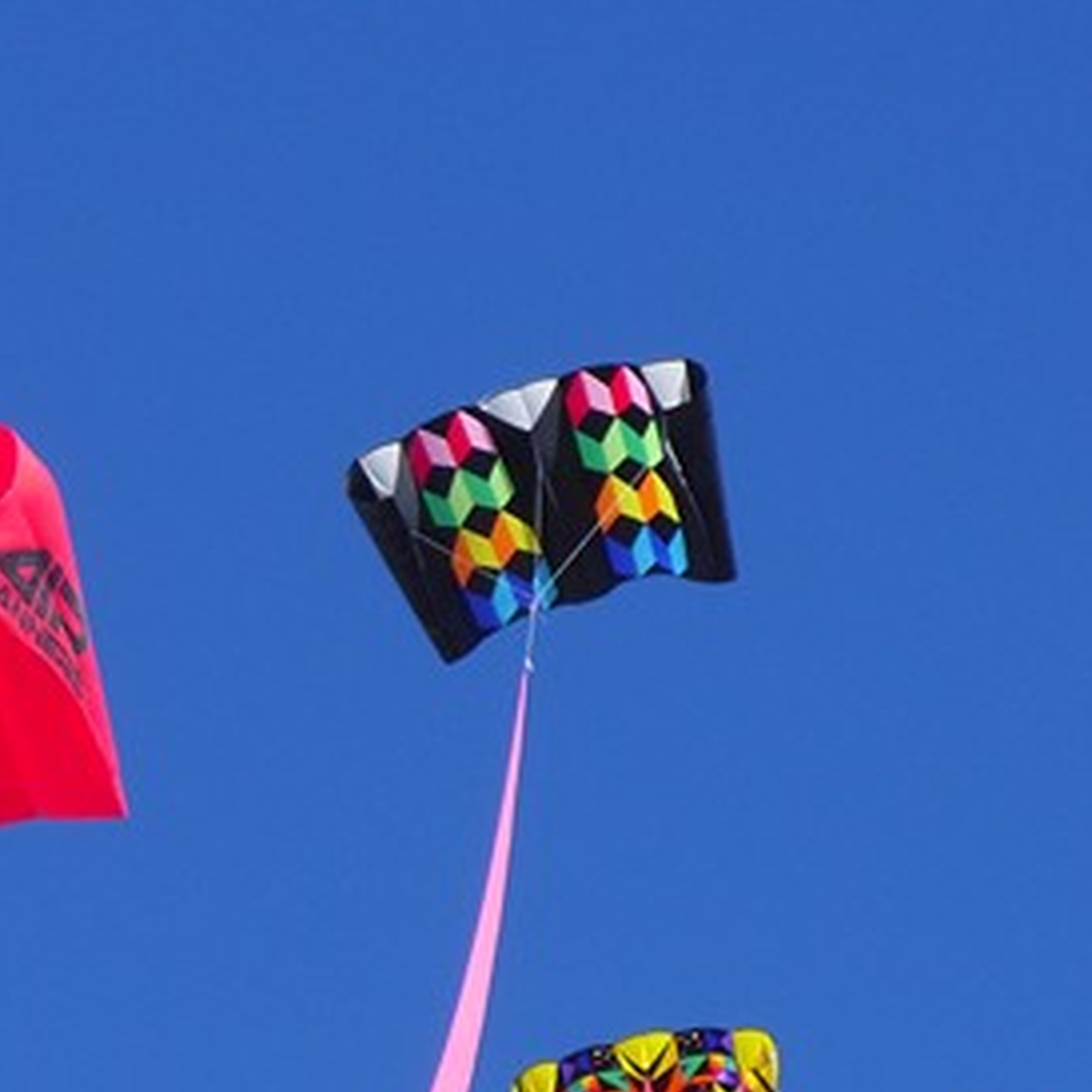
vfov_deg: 6.3
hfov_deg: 6.3
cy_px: 809
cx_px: -74
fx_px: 9851
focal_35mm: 276
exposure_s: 1/412
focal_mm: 21.83
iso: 80
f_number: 4.9
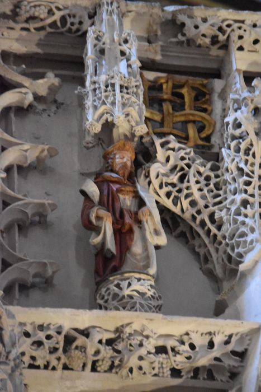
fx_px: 2201
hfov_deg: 6.8
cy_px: 196
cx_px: 130
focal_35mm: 202
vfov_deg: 10.2
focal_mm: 135
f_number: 5
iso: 12800
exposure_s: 1/80
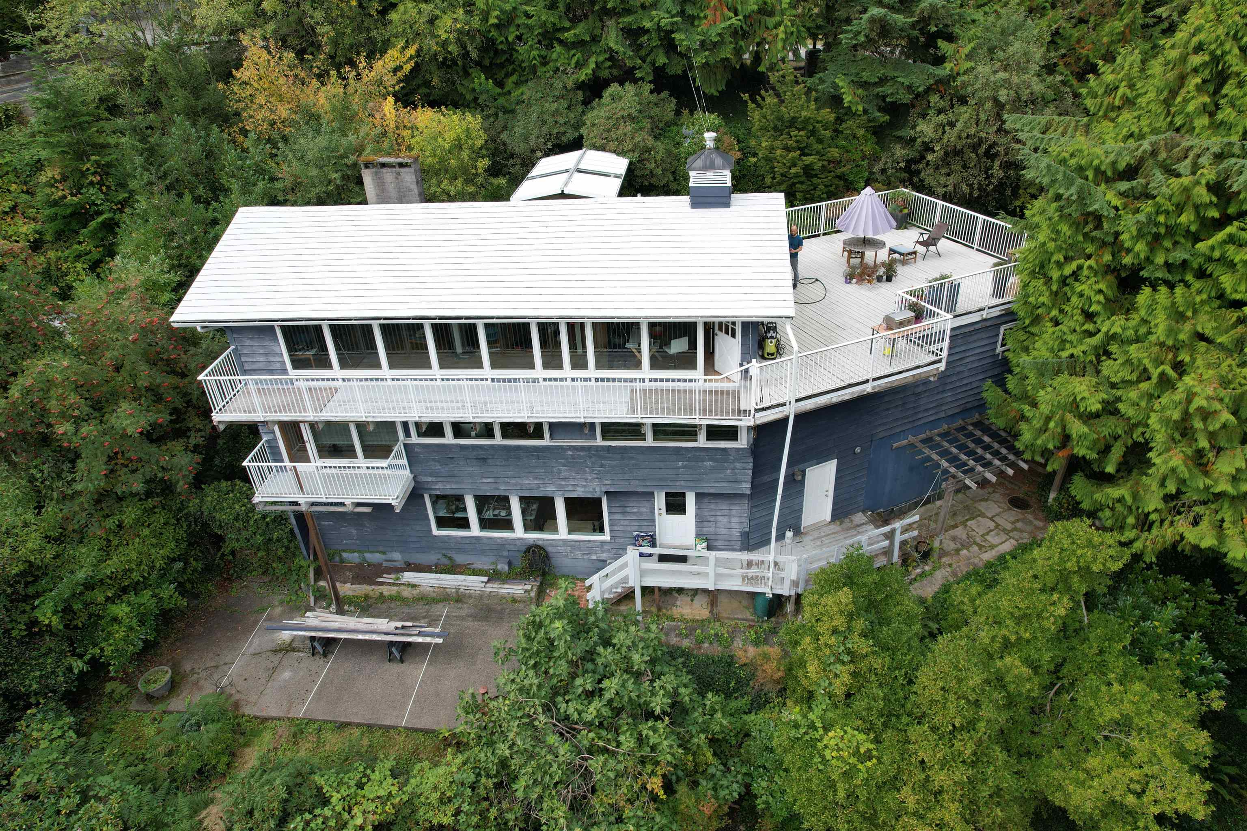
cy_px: 416
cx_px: 624
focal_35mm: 22
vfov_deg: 57.2
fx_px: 762
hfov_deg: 78.6
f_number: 2.8
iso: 100
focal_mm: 8.38
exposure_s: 1/500
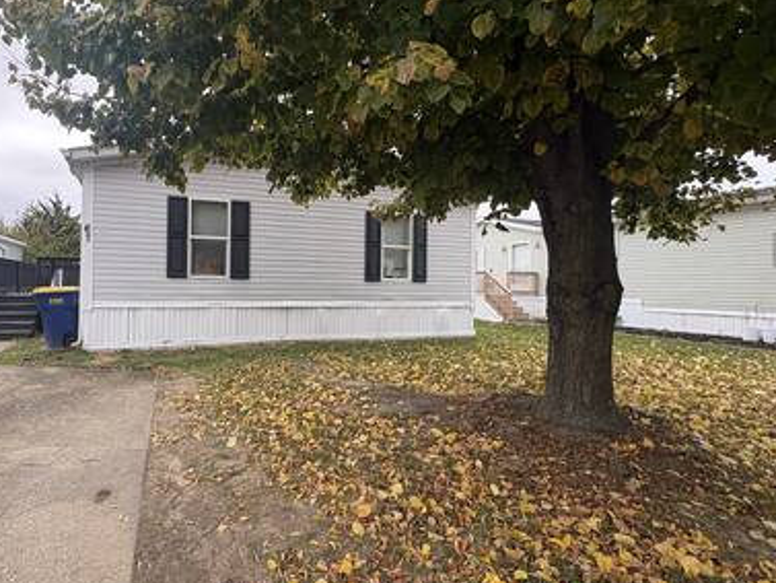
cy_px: 284
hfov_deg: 82.7
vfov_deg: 68.7
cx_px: 282
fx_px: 426
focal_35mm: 19
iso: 64
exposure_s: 1/464
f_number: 2.2
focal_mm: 2.22
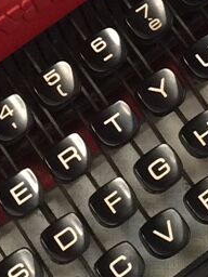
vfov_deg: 10.0
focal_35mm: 185
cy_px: -251
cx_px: 10
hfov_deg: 8.0
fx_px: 1482
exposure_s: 1/33
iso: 80
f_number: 2.2
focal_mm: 4.15
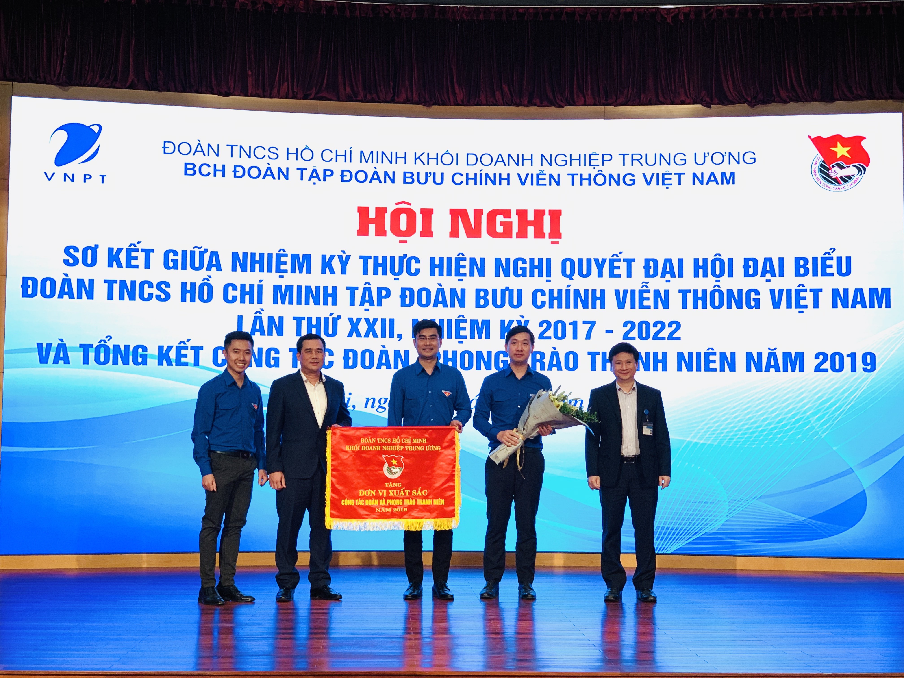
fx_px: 1358
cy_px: 339
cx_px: 452
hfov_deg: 36.8
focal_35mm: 52
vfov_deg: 28.0
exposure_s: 1/100
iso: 100
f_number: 2.4
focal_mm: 6
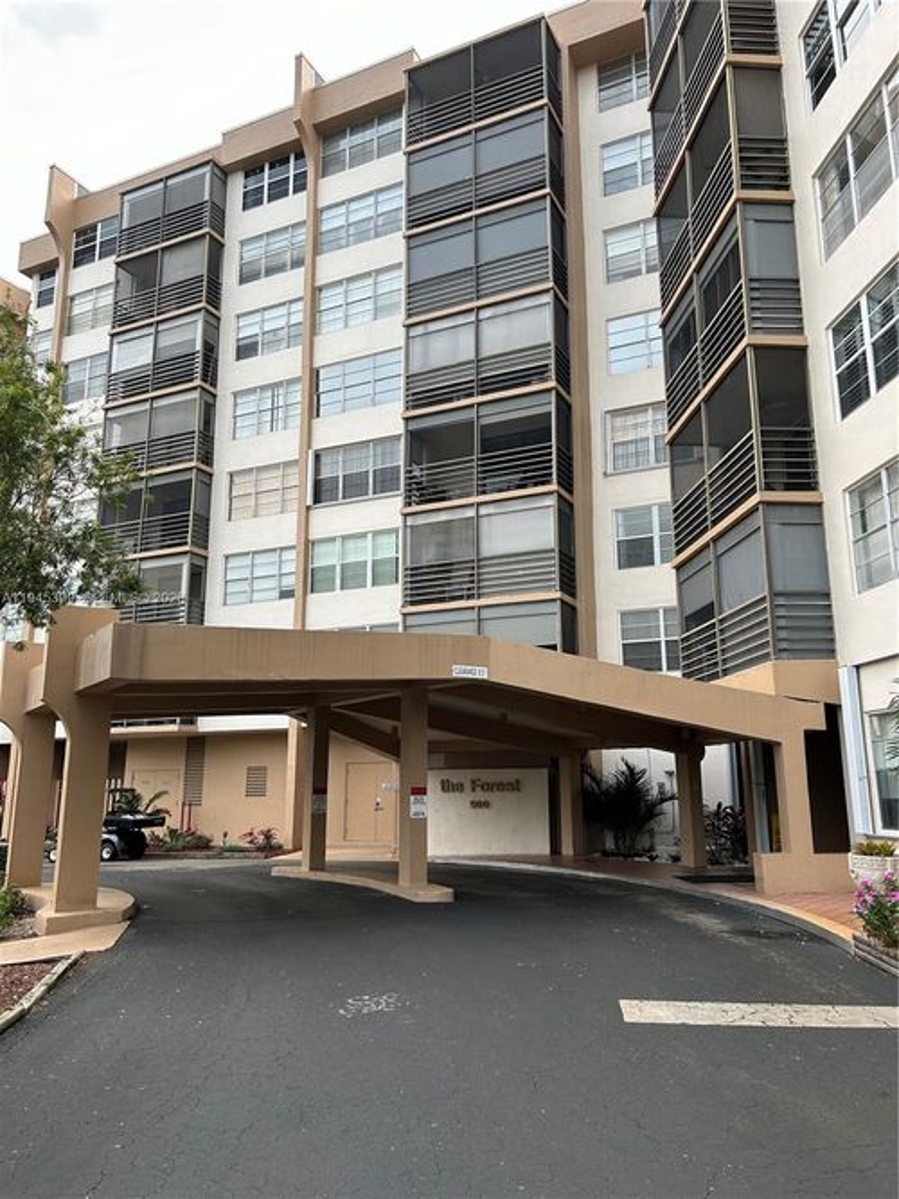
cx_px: 450
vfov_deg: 67.3
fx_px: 901
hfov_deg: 53.0
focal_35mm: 26
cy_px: 600
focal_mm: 5.7
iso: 50
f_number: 1.5
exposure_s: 1/625
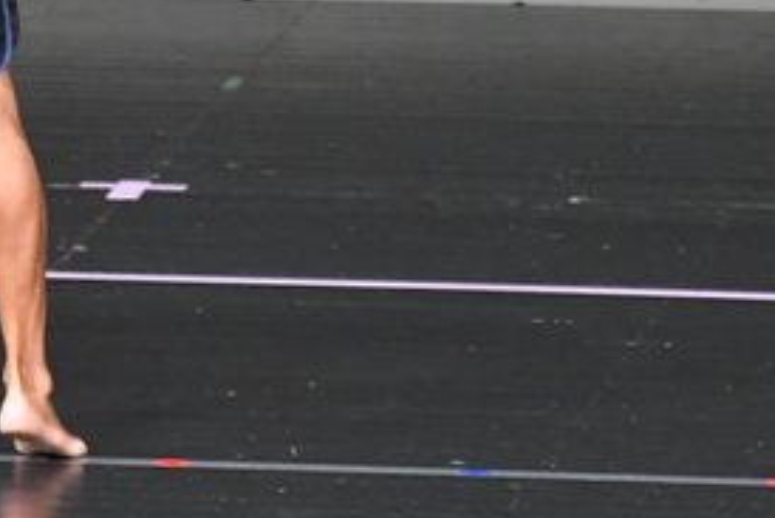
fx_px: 19169
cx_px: 44
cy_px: -130
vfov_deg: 1.5
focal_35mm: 890
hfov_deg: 2.3
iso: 5000
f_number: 5.6
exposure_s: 1/400
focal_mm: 210
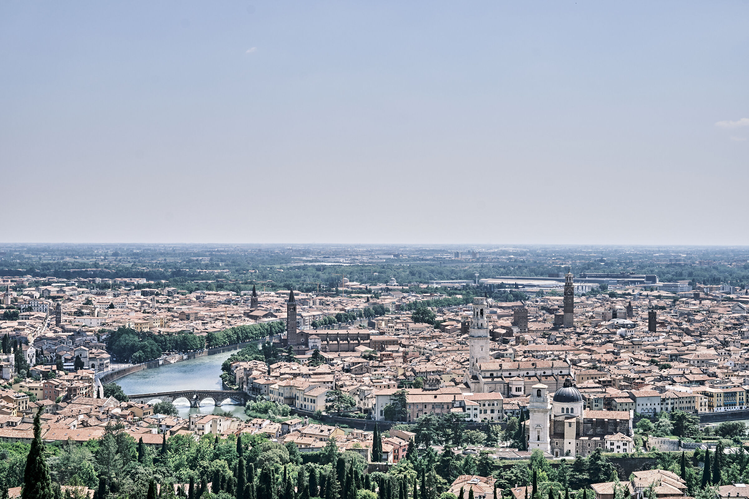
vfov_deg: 25.5
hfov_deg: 37.5
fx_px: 1103
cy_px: 250
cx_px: 374
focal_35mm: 53
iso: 250
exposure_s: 1/200
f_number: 14
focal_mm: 35
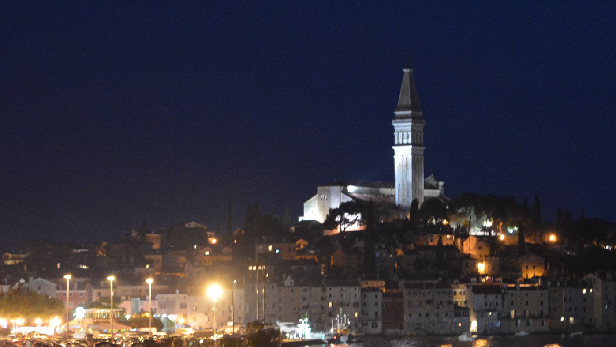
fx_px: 2940
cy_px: 219
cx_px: 436
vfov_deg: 6.7
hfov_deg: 11.9
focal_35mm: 180
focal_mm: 70
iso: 3200
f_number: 4
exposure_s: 1/5
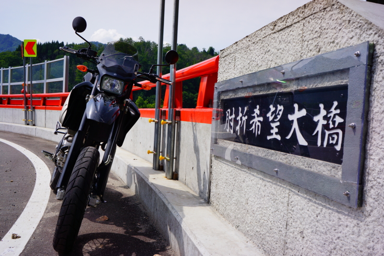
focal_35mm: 30
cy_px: 128
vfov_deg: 43.6
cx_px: 192
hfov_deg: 61.9
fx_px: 320
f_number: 8
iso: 100
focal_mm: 20
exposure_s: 1/400
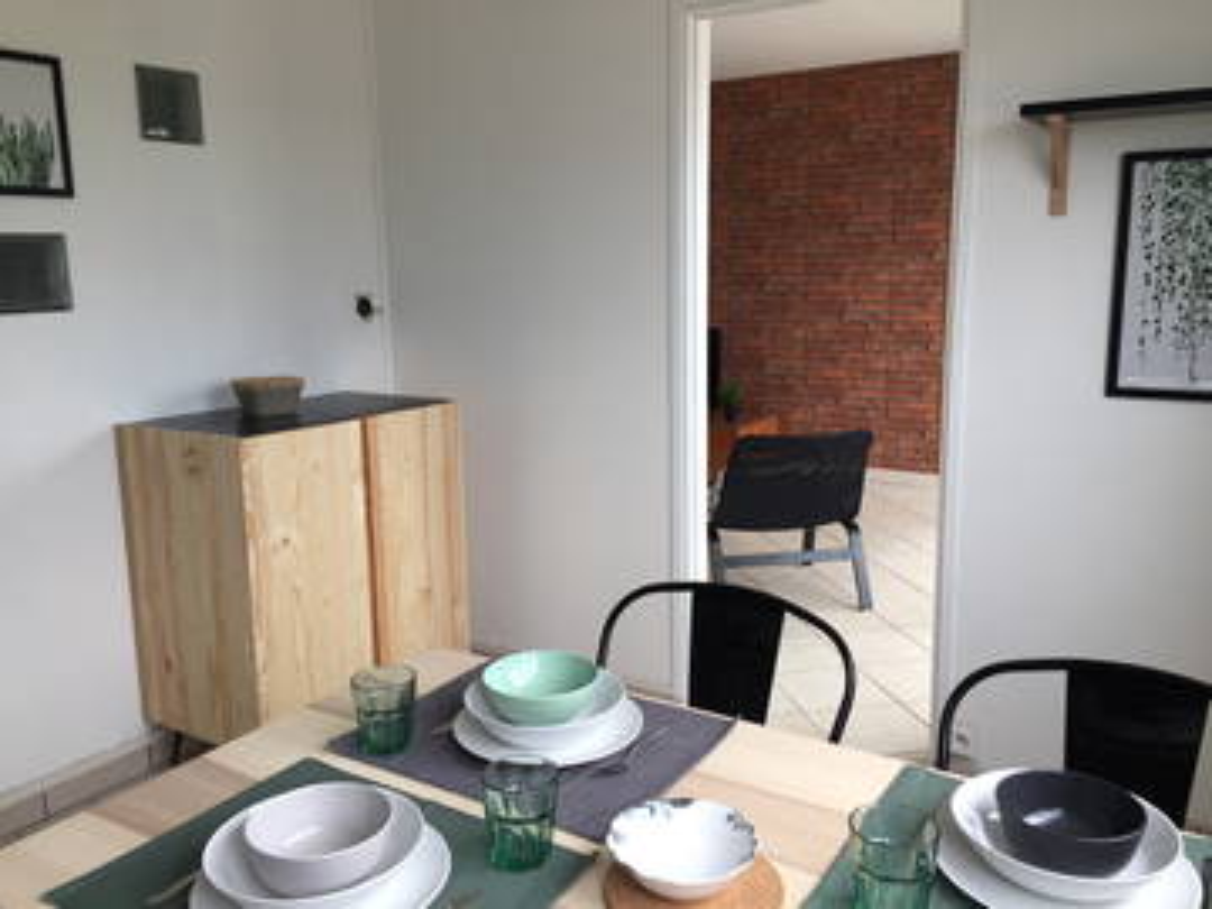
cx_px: 606
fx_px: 1015
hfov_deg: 61.7
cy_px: 454
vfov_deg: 48.2
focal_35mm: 29
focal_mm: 4.15
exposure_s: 1/118
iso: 32
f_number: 2.2
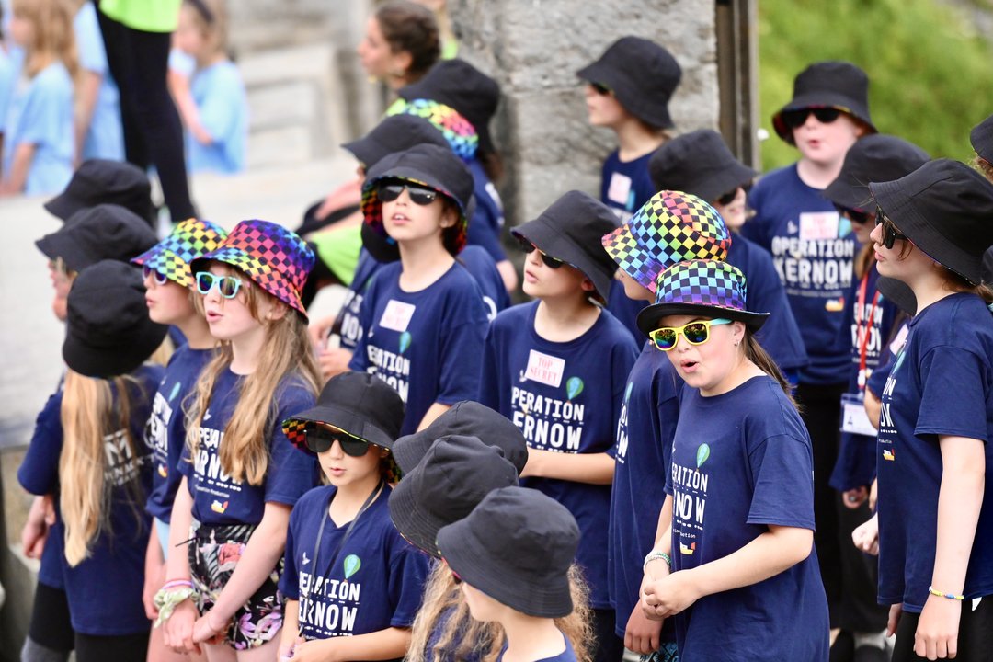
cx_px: 496
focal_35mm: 200
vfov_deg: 6.9
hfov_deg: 10.3
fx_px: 5516
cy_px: 331
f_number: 2.8
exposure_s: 1/8000
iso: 4000
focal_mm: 200
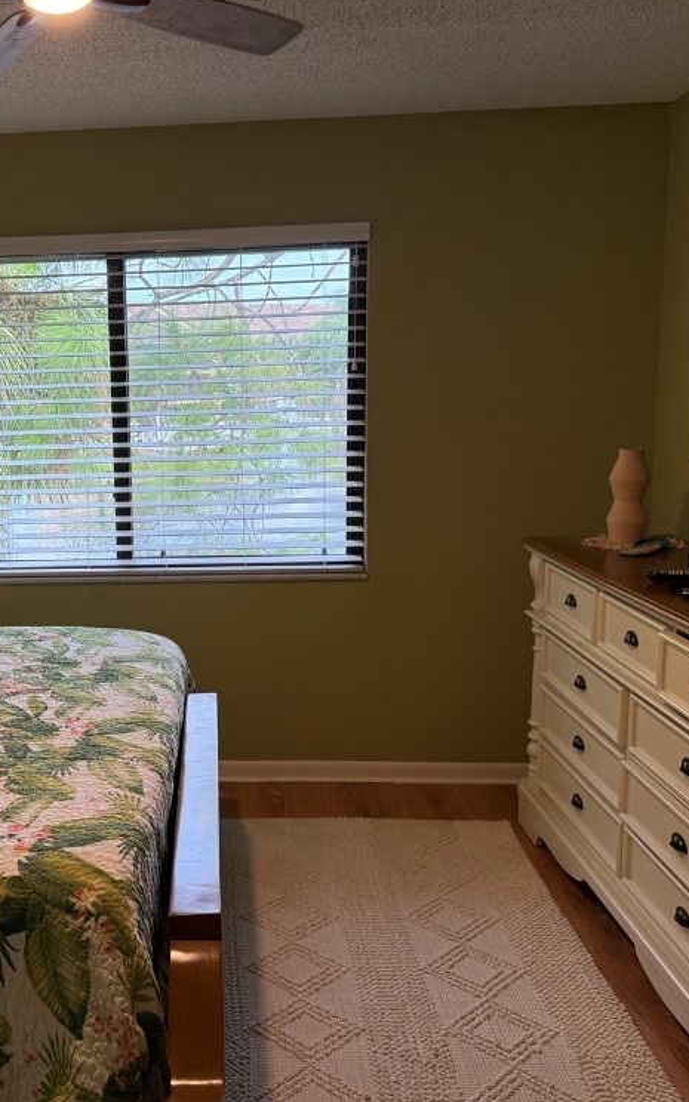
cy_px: 551
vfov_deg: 55.3
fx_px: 1052
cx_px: 130
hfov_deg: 35.0
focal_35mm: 35
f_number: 1.78
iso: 200
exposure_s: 1/180
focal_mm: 6.76
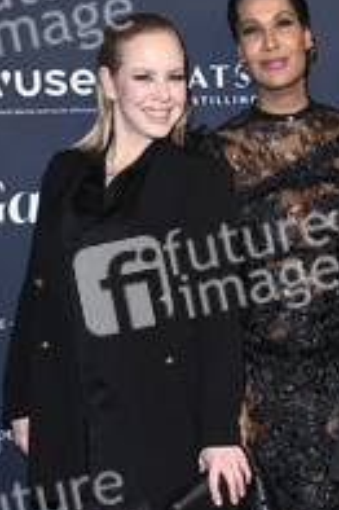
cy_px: 404
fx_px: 920
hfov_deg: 20.6
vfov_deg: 30.3
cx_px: 282
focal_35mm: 65
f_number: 5.6
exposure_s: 1/250
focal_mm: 32
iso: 800
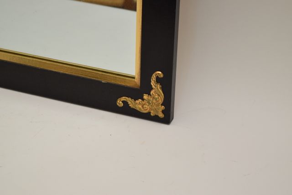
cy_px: 98
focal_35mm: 82
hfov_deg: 24.6
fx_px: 669
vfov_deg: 16.6
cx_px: 146
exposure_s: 1/125
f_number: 5.6
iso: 800
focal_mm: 55
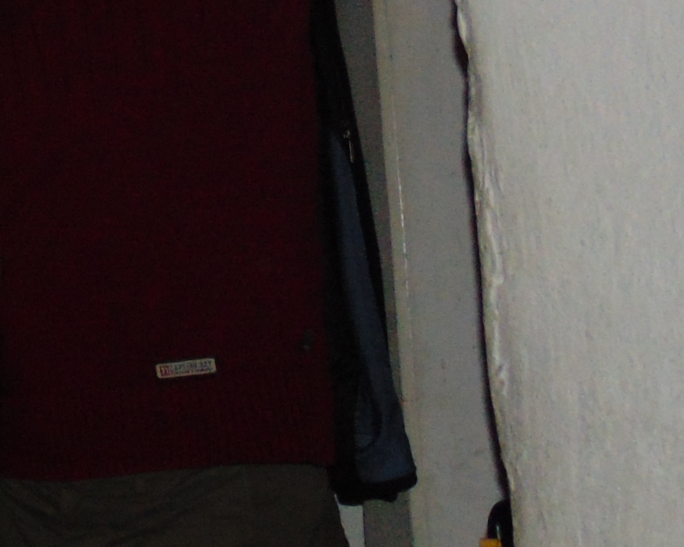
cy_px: -101
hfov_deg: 17.2
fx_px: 2064
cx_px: -302
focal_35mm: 102
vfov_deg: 14.6
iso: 200
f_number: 3
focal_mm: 4.5
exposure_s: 1/8
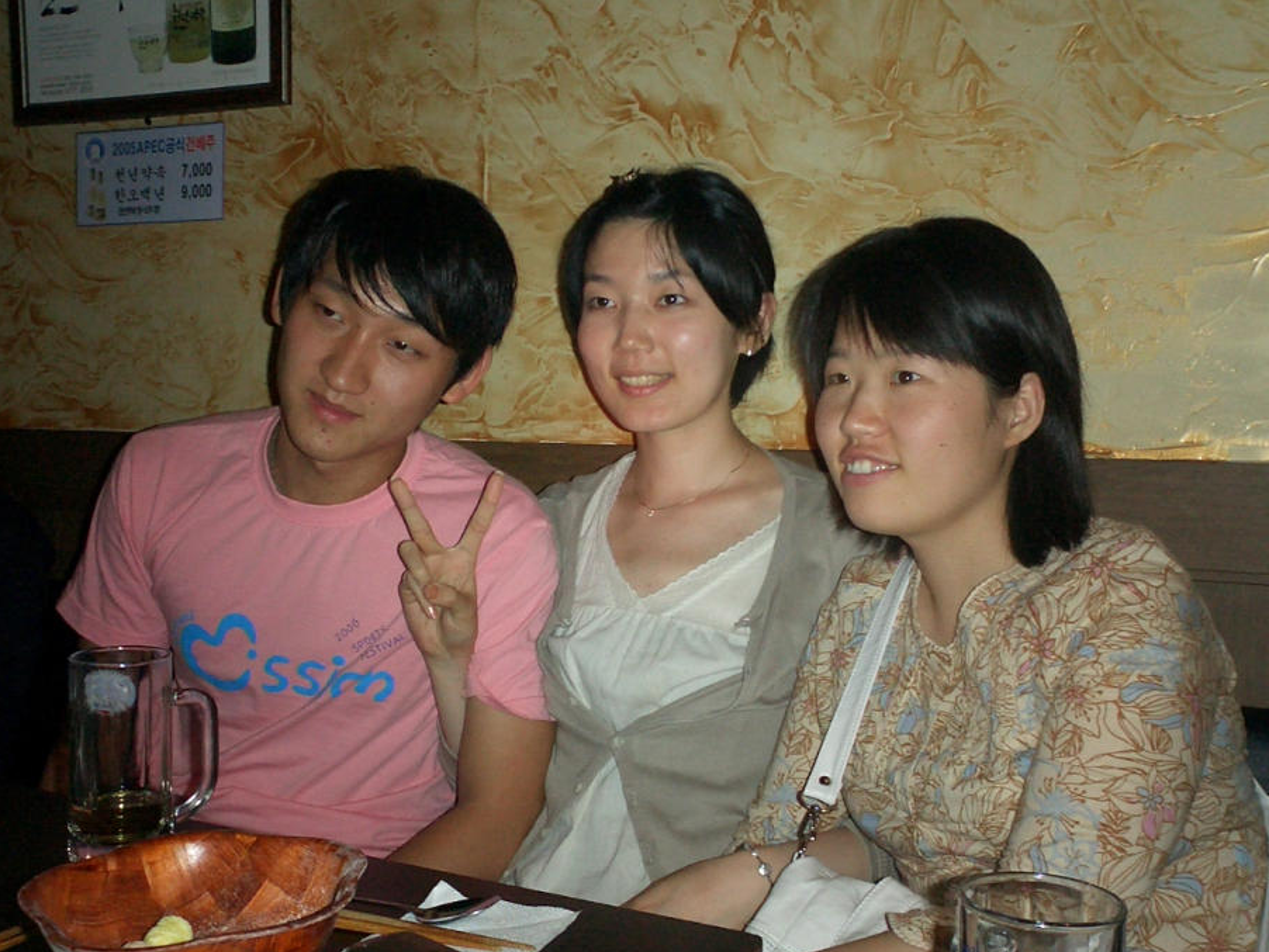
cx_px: 633
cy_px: 505
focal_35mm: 41
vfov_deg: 35.1
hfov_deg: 45.8
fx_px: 1503
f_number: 3.5
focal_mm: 5.6
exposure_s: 1/40
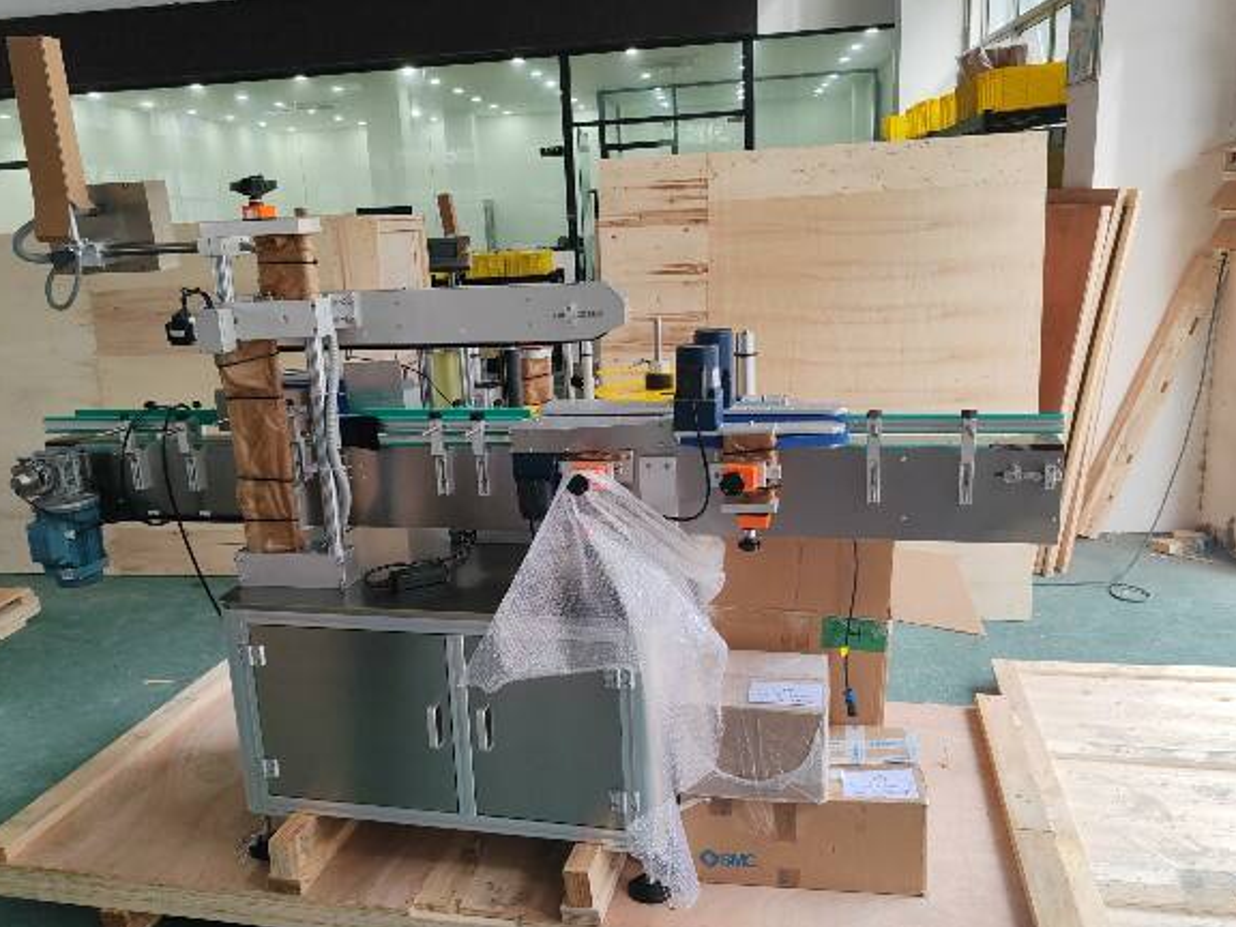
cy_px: 496
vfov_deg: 46.8
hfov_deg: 59.9
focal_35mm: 30
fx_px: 1071
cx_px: 560
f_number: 1.9
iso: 126
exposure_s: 1/100
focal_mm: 6.12
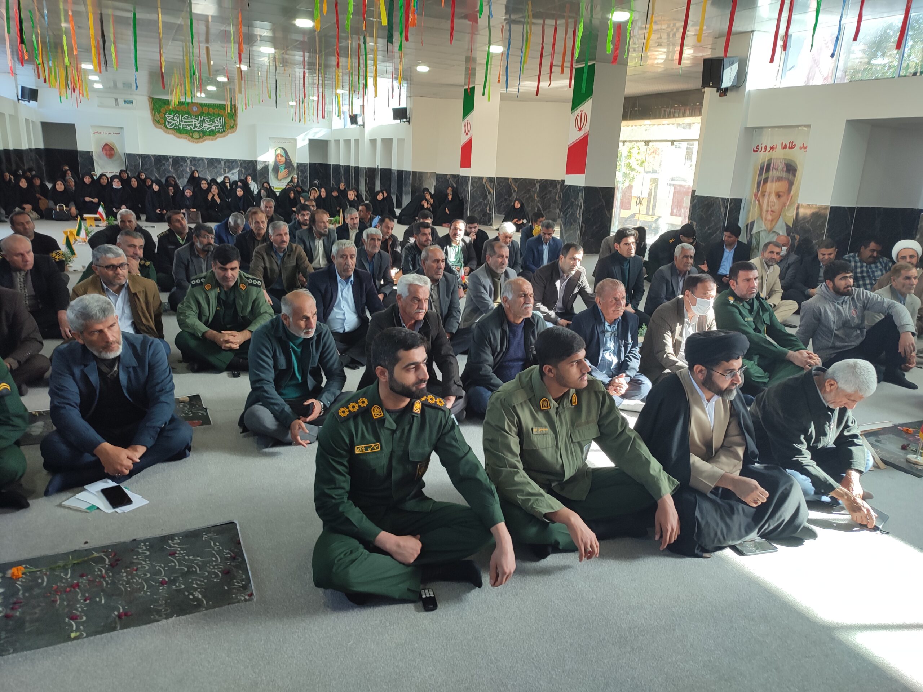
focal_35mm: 25
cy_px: 346
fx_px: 667
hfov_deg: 69.4
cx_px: 462
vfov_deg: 54.9
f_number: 1.9
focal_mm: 6.04
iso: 64
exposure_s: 1/33
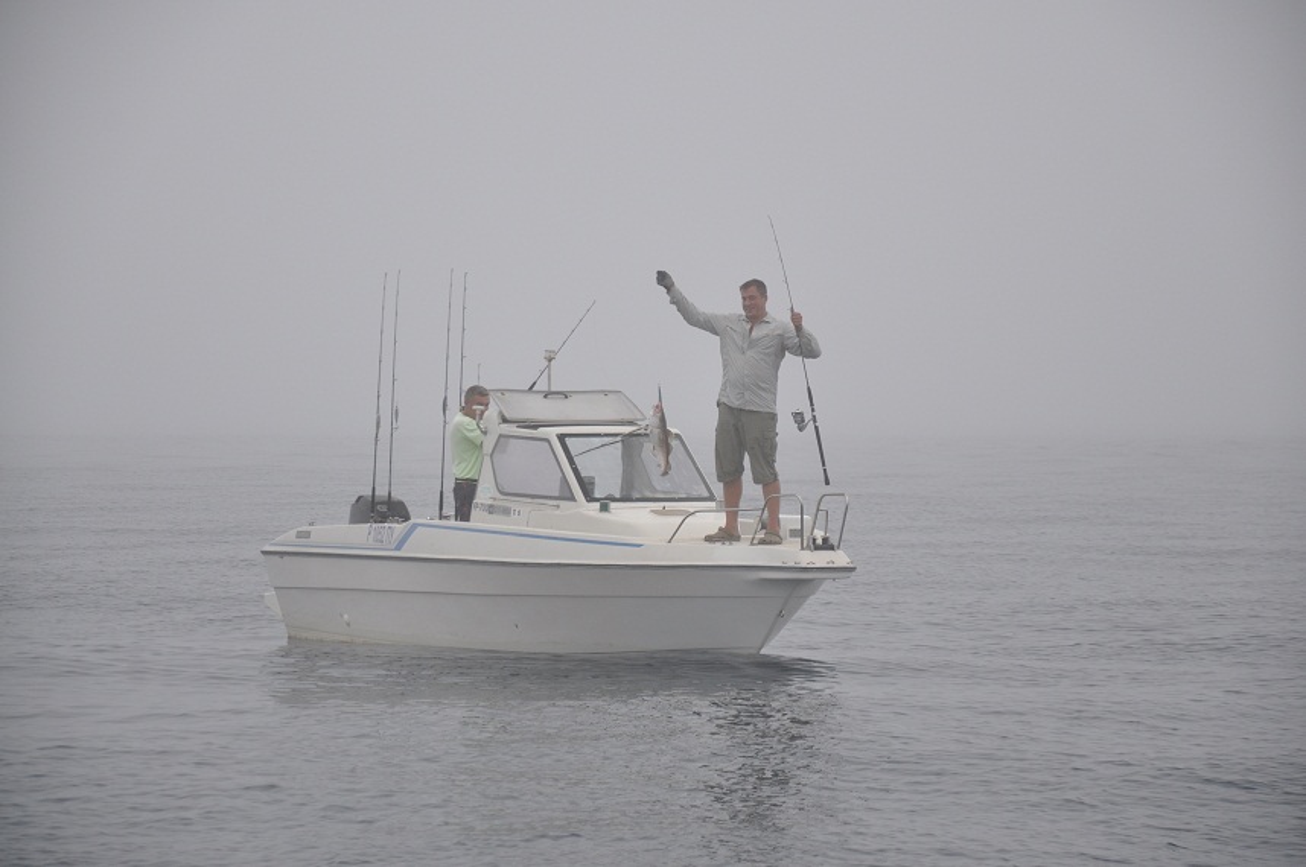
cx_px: 653
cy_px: 434
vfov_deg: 8.7
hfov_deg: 13.1
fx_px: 5707
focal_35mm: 158
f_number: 5.6
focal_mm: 105
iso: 400
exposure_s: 1/500
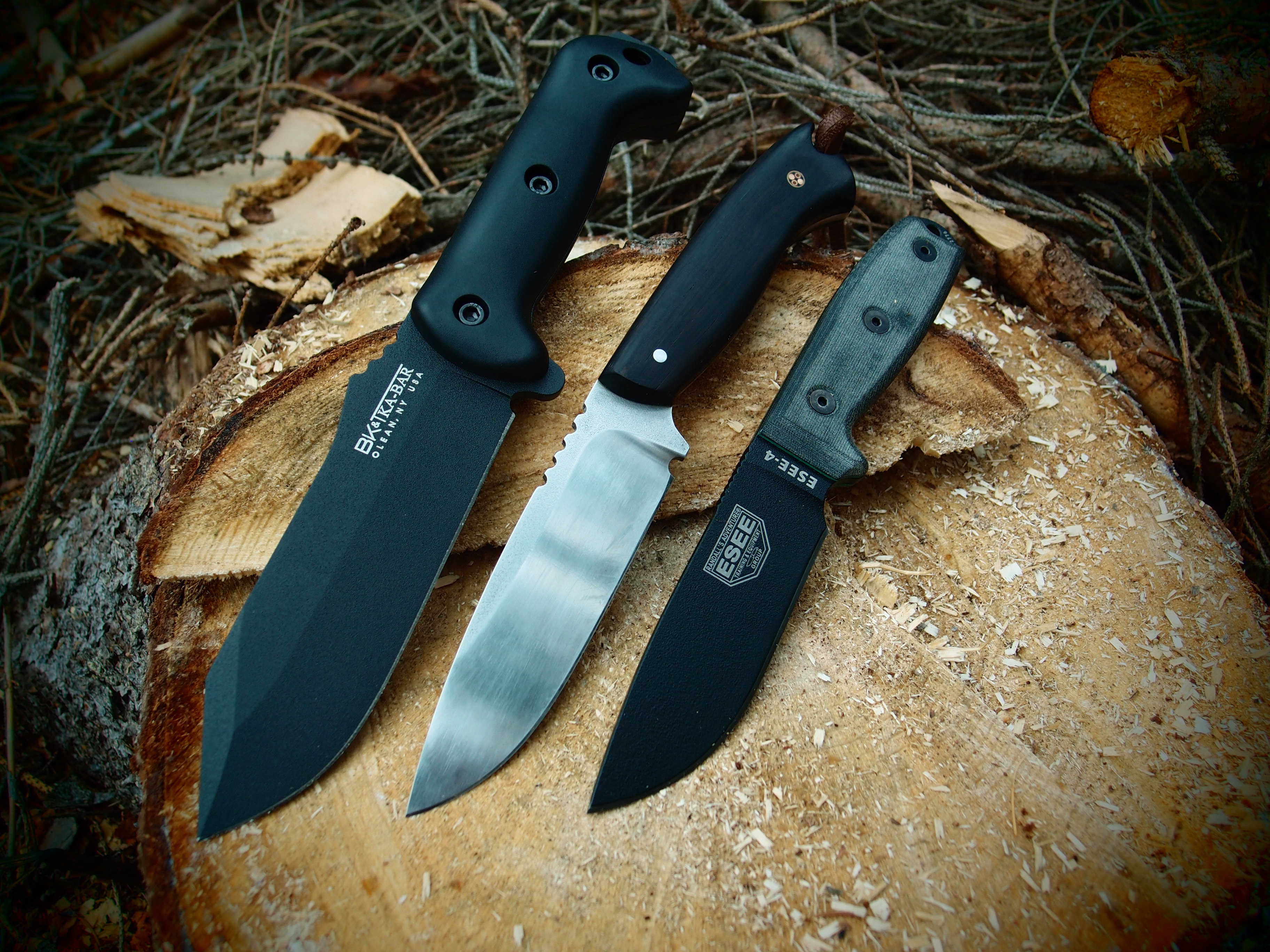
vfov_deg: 49.7
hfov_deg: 63.4
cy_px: 476
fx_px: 1027
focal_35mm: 28
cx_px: 635
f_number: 2
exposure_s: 1/60
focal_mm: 6
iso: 100
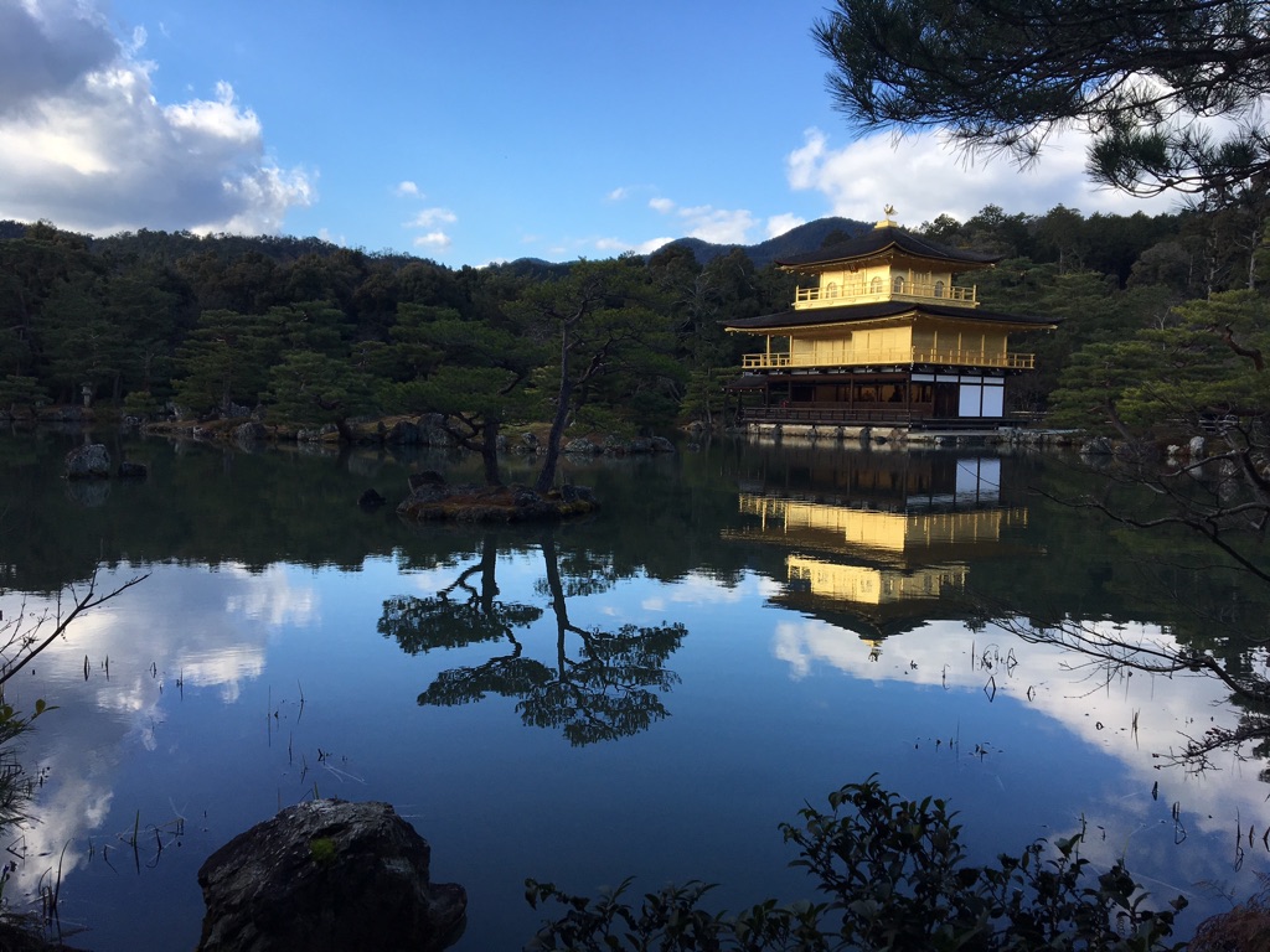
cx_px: 635
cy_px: 476
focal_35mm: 29
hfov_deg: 61.7
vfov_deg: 48.2
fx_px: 1064
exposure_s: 1/801
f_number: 2.2
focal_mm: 4.15
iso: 25
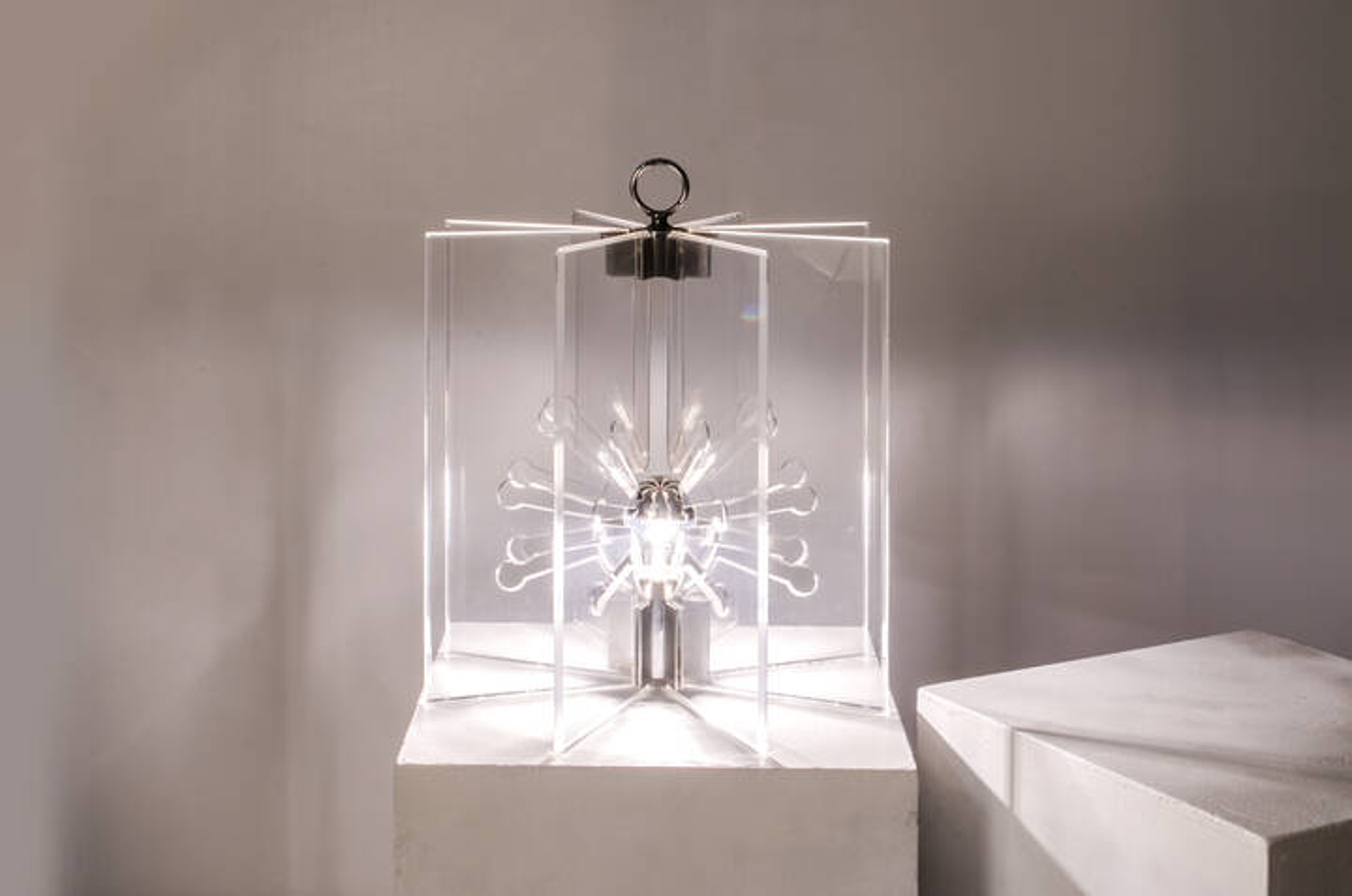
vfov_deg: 25.6
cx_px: 676
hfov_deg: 37.9
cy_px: 448
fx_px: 1968
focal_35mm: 52
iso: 100
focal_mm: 35
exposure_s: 1
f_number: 20
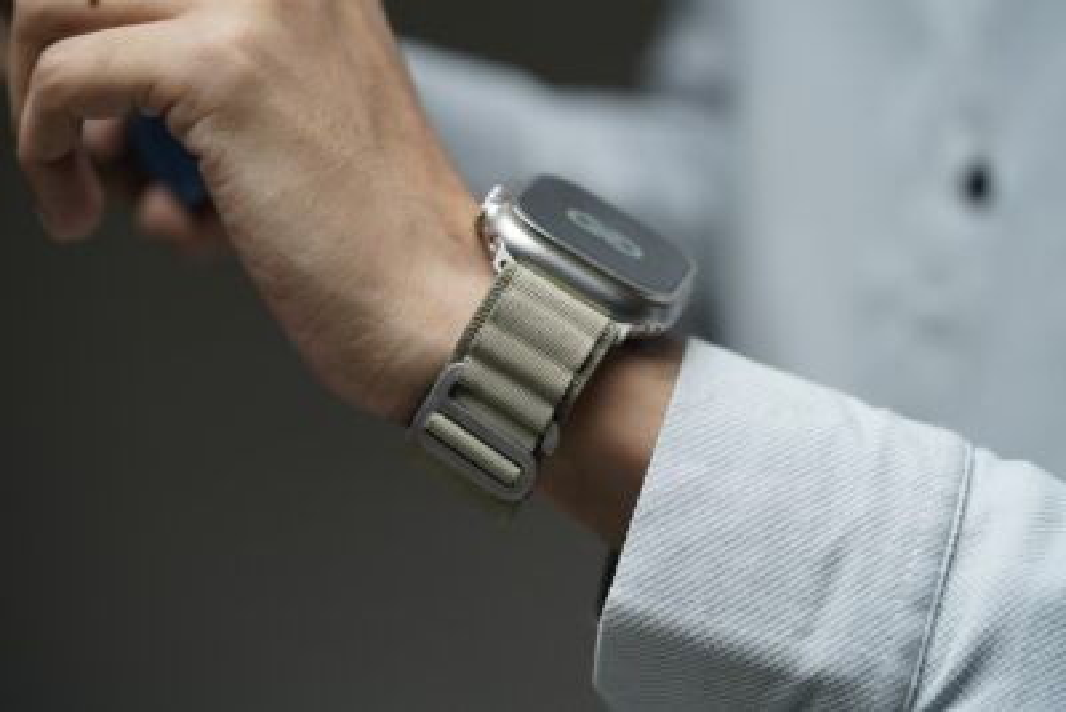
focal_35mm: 90
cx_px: 533
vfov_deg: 15.2
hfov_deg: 22.6
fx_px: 2666
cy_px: 356
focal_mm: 90
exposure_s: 1/90
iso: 1600
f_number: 3.5
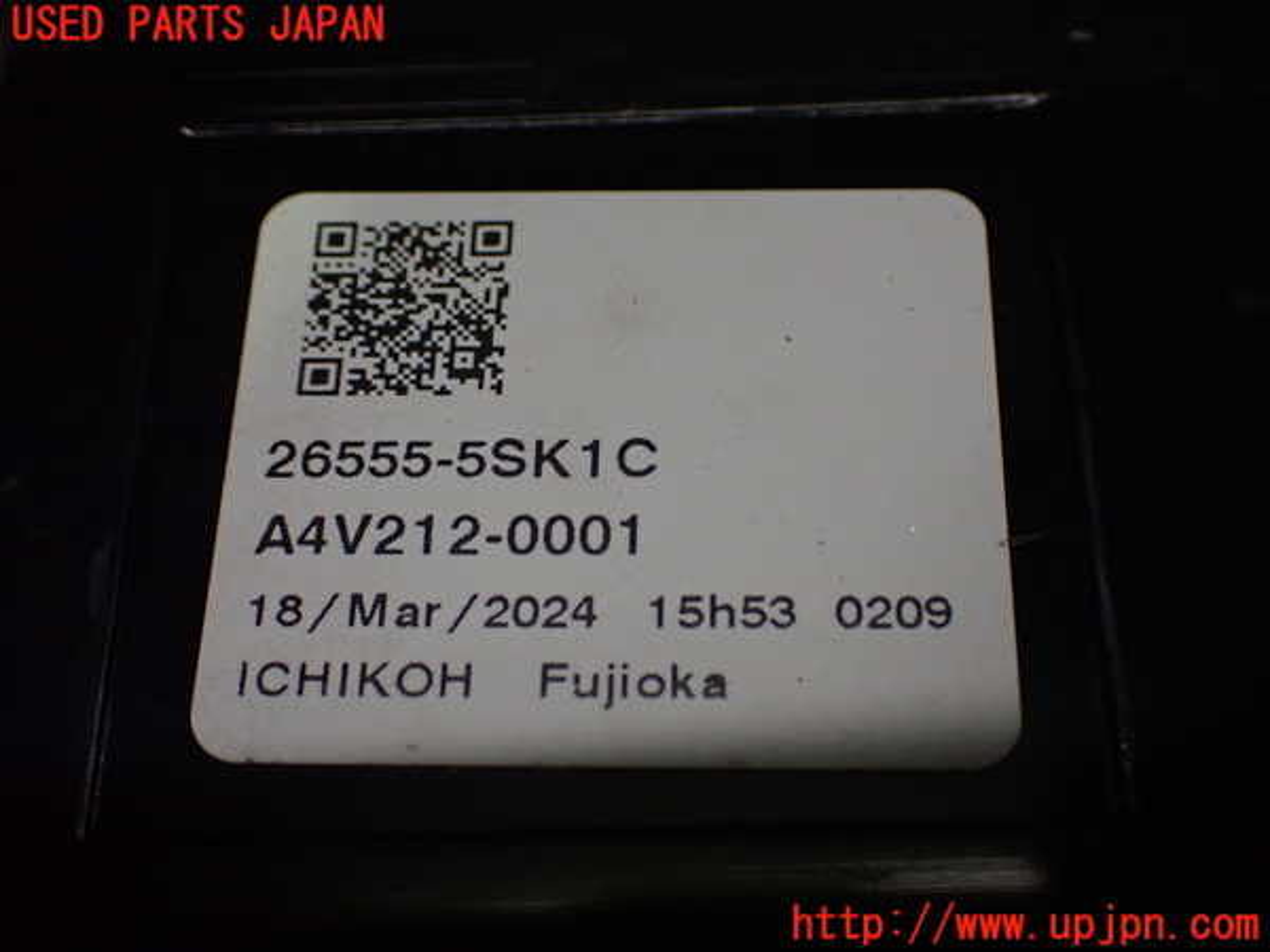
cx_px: 635
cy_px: 476
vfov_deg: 30.9
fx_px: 1724
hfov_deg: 40.4
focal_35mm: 47
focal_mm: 8.4
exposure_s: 1/200
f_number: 3.1
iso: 800
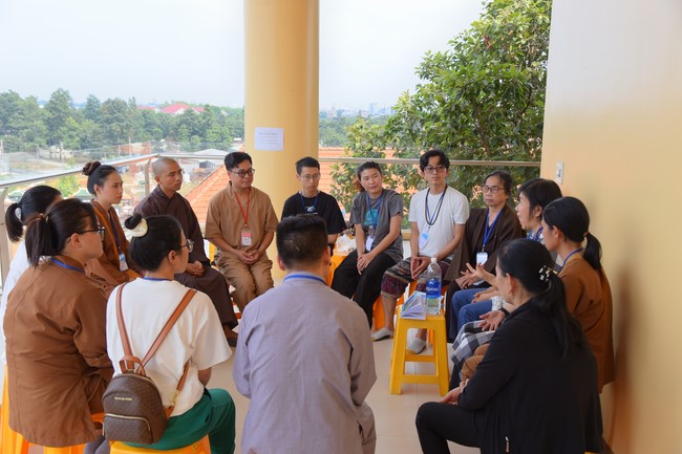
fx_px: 720
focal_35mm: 38
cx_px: 341
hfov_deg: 50.7
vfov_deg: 35.0
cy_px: 227
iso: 100
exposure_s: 1/125
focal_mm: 38
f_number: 6.3
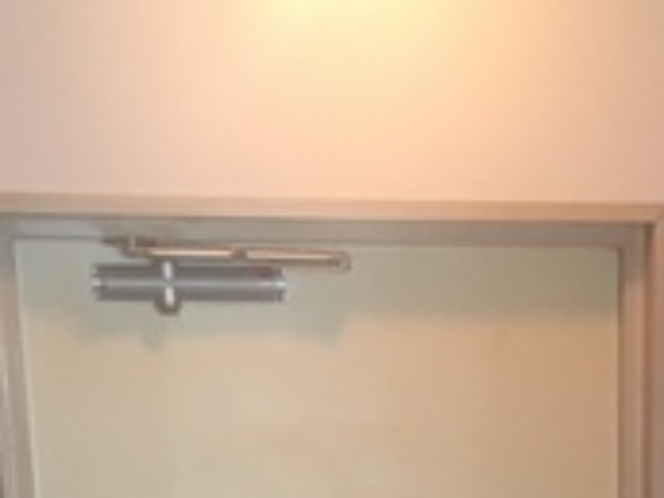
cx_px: 573
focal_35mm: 118
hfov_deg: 16.5
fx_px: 2263
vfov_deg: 10.8
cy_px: 1166
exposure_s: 1/30
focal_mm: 4.15
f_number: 2.2
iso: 80
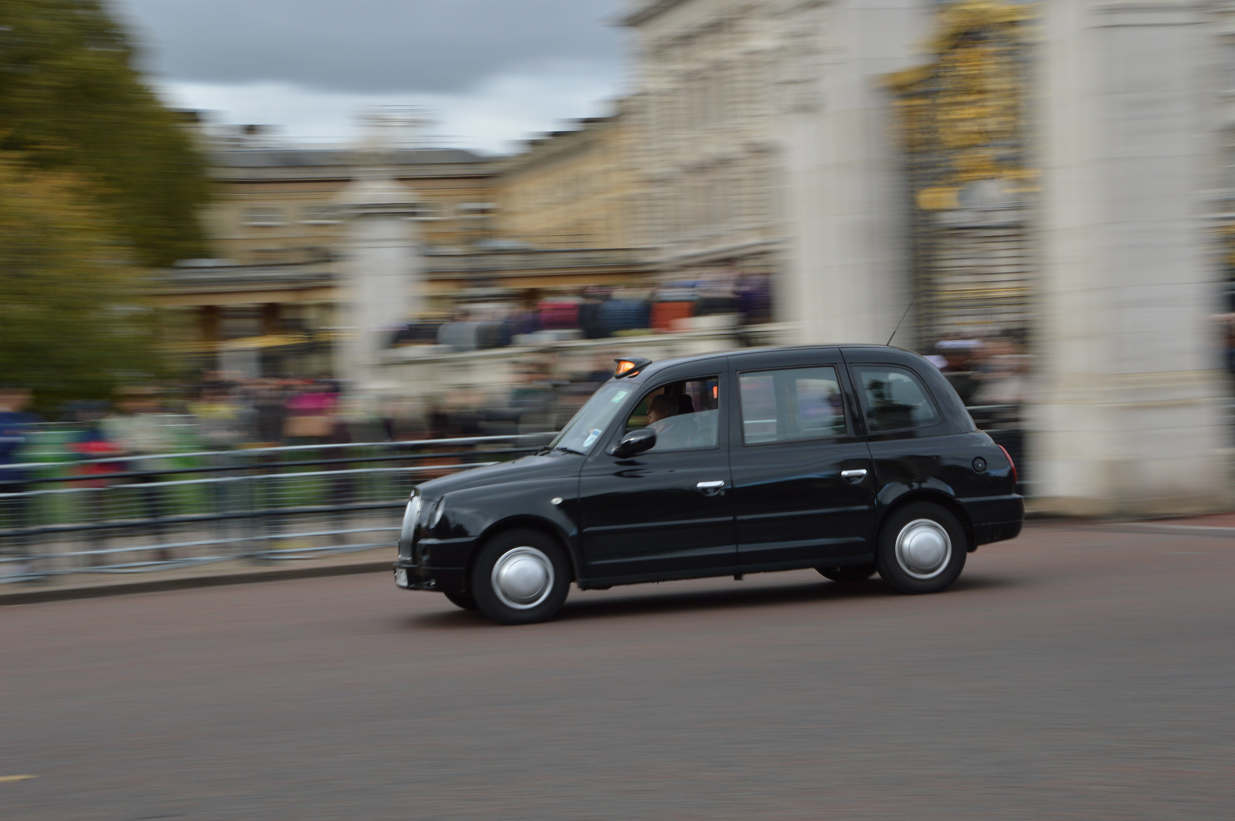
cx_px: 618
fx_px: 2159
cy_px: 410
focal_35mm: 63
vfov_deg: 21.5
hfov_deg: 31.9
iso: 100
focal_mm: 42
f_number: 14
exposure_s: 1/25
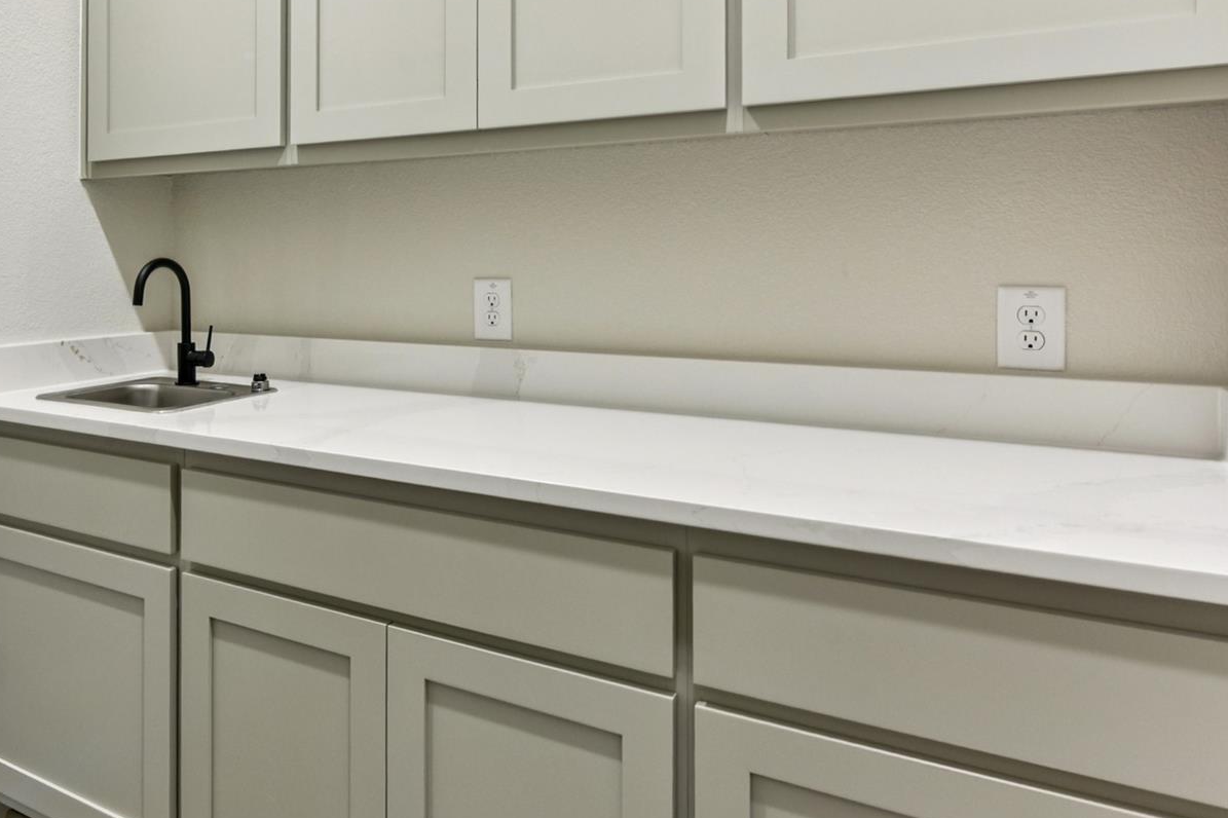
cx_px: 332
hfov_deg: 69.7
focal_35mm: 24
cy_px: 276
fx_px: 818
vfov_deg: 52.1
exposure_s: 1/6
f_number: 8
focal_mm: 14
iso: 400
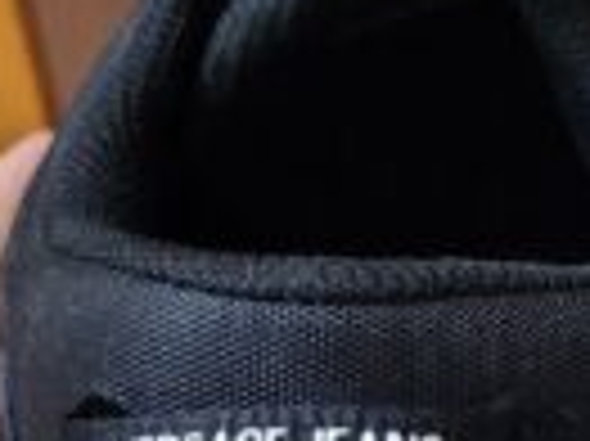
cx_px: 685
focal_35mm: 102
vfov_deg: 13.8
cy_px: 596
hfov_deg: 18.4
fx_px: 1737
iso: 640
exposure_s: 1/50
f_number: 1.8
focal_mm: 5.4
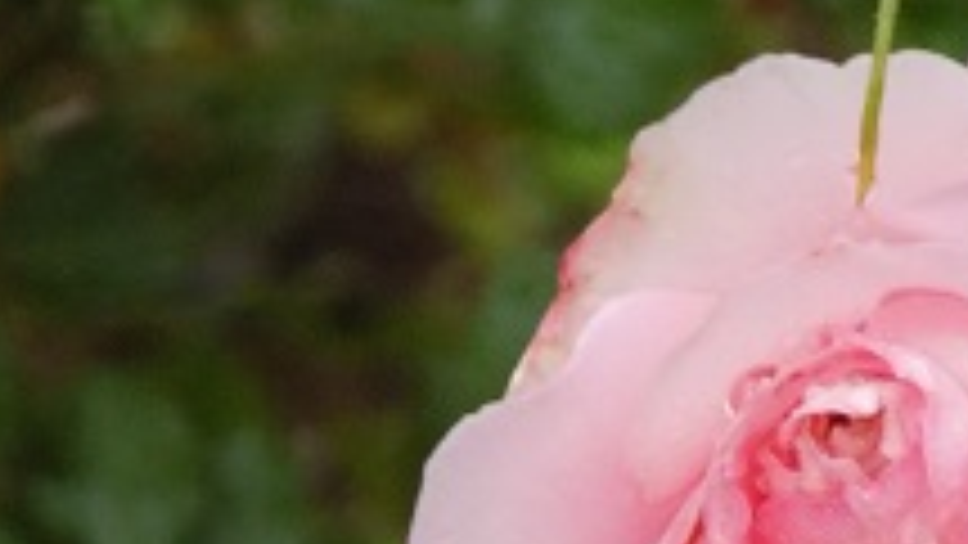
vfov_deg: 1.6
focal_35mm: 771
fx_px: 19792
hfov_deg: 2.8
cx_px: 819
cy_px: 553
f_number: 5.9
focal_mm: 56.4
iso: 400
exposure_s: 1/15
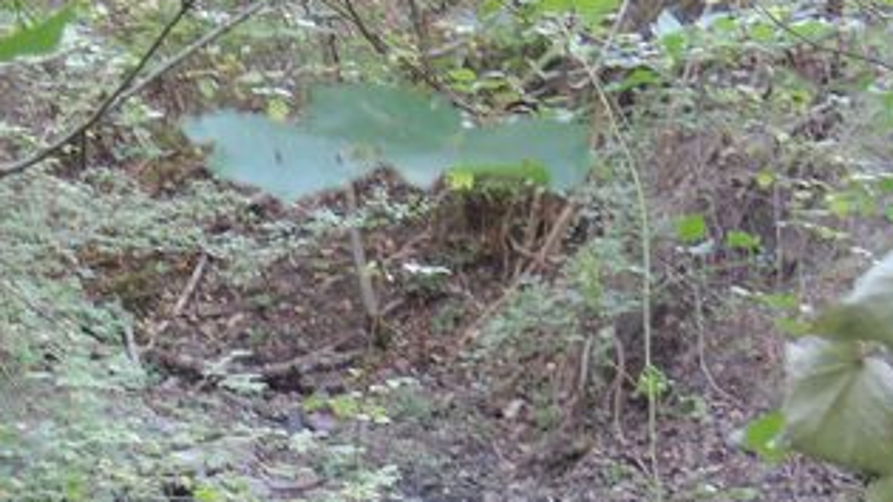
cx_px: 170
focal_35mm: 83
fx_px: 1965
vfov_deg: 13.0
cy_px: 927
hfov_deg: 25.1
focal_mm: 5.1
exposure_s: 1/13
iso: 400
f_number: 2.8
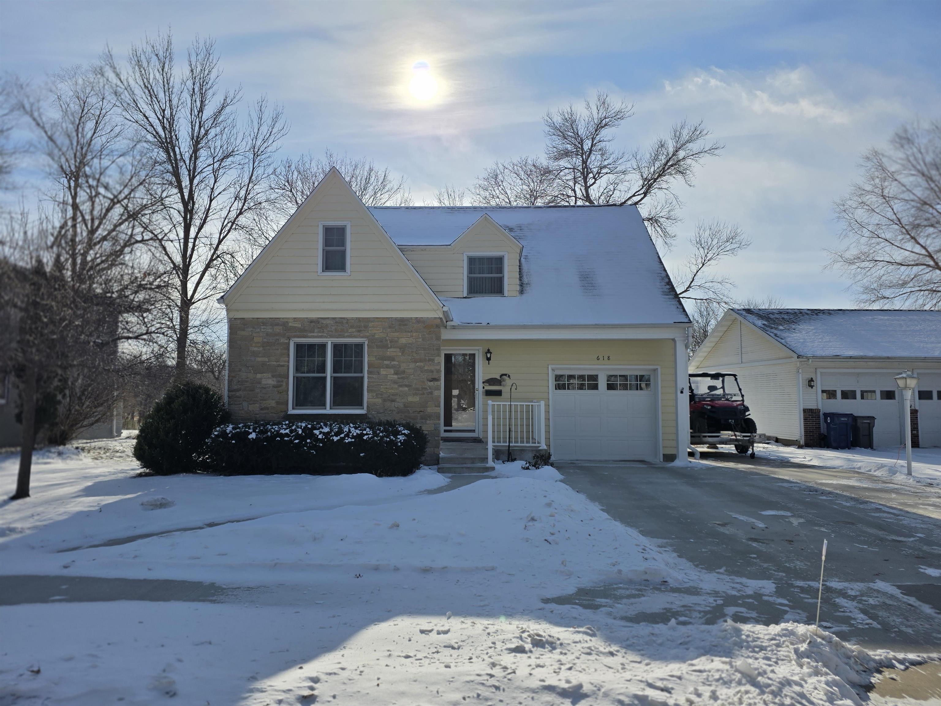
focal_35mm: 23
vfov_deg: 58.9
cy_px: 353
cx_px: 470
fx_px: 625
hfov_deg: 73.9
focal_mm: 6.3
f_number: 1.7
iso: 40
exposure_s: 1/7944
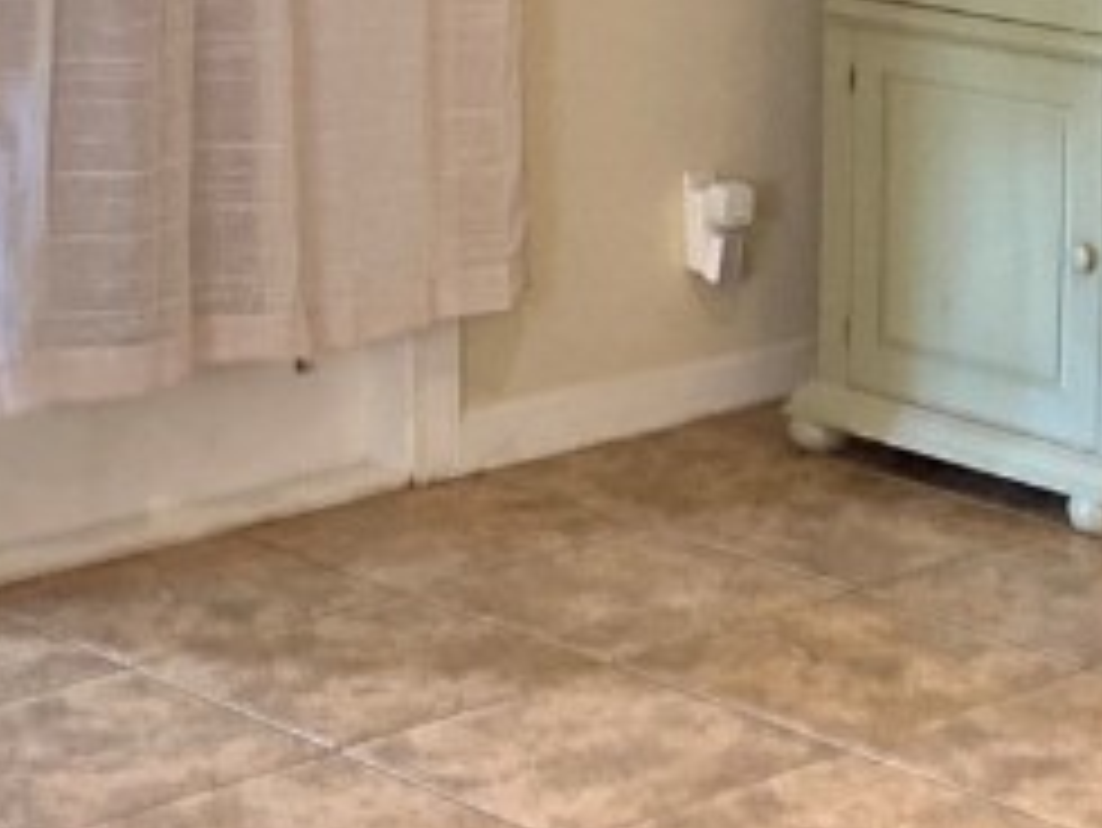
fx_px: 3727
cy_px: 99
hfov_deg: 16.6
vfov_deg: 12.6
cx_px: 972
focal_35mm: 117
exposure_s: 1/40
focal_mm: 3.99
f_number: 1.8
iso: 250
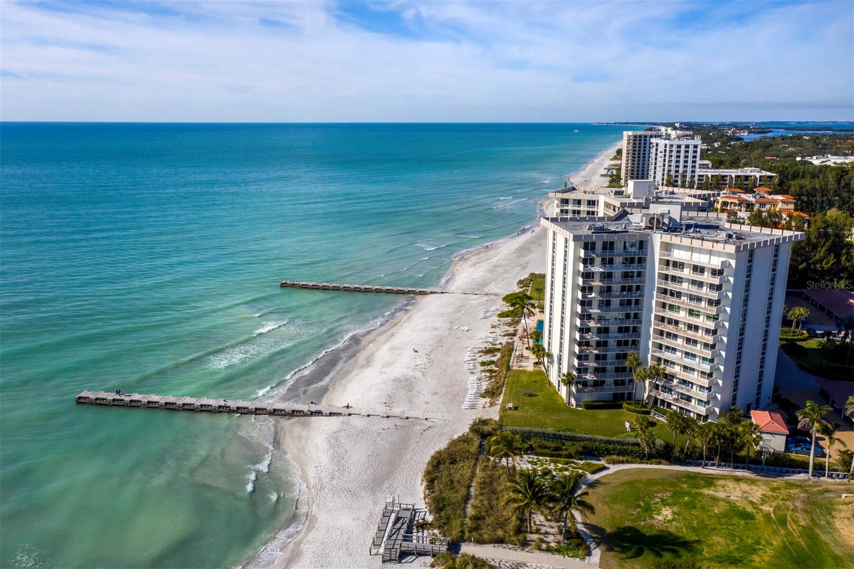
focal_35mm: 28
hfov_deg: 65.5
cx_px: 427
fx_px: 664
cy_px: 284
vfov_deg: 46.4
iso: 100
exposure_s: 1/800
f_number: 6.3
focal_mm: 10.26
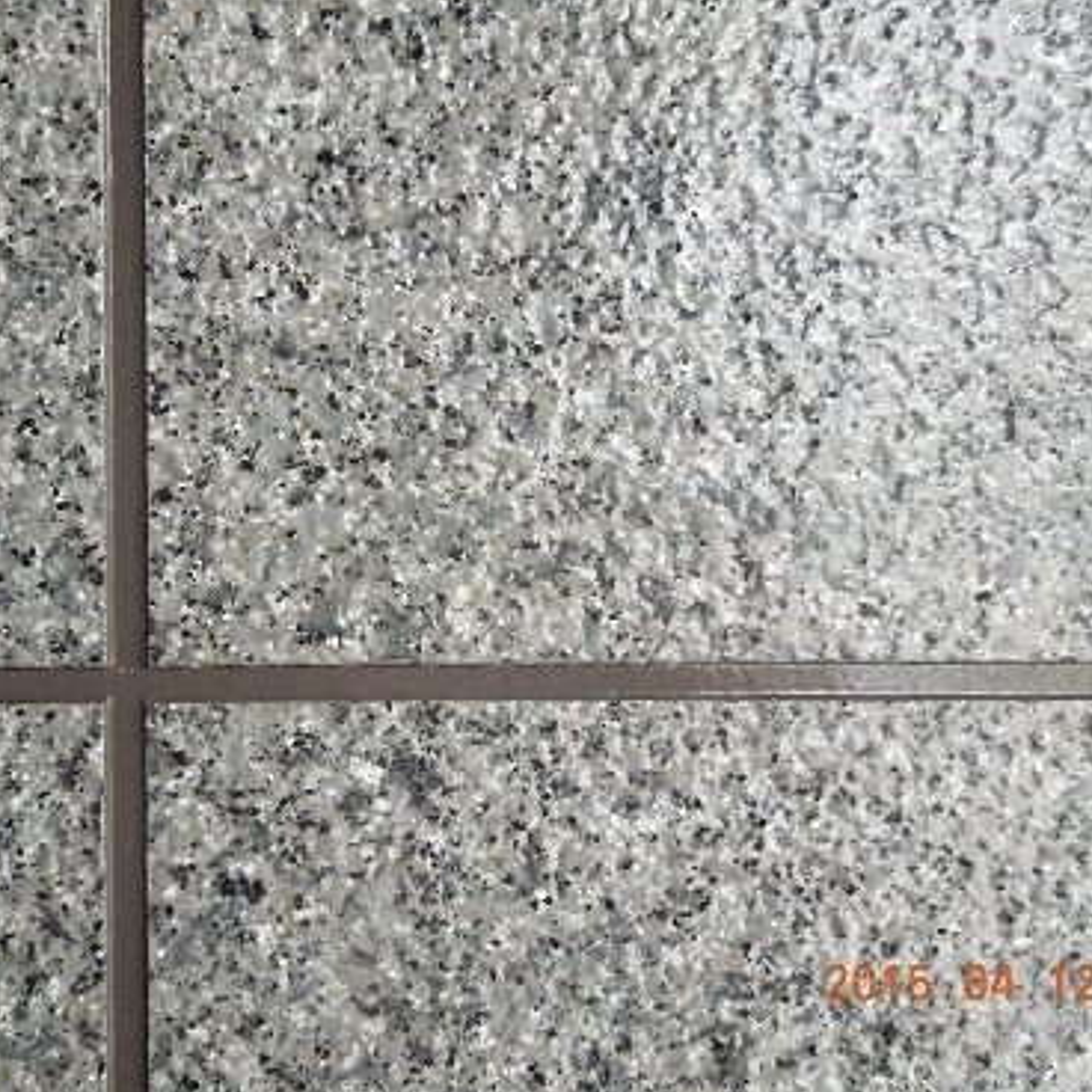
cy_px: 545
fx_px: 1071
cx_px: 421
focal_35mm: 30
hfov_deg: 53.5
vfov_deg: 54.0
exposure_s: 1/30
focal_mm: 4.5
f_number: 3.3
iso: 360
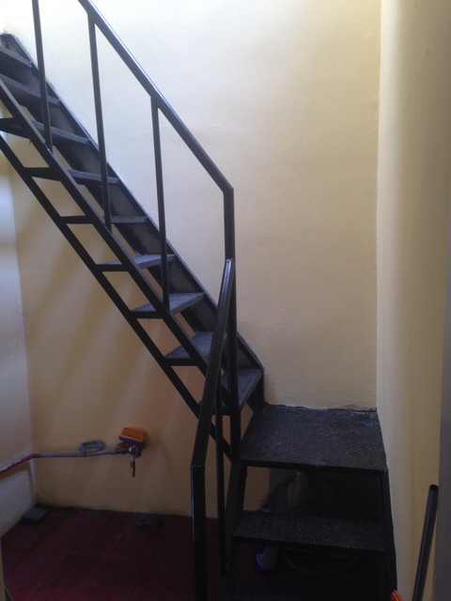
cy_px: 300
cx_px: 226
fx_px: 573
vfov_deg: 55.4
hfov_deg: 42.9
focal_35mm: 33
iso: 80
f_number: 2.4
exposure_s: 1/120
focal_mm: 4.12
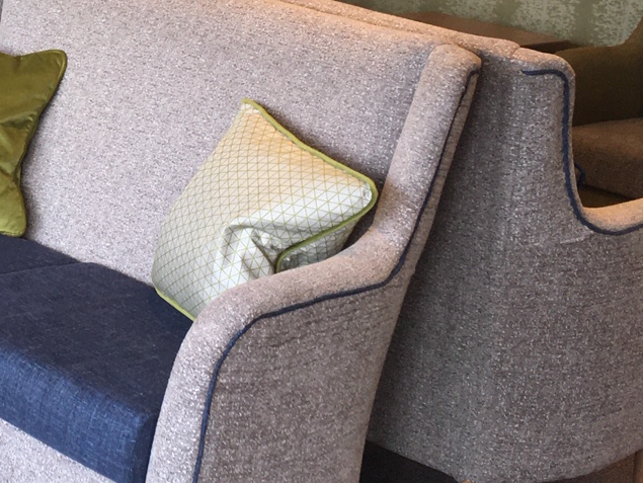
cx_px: -88
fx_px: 1710
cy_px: 30
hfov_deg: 20.2
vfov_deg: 15.8
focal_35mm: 92
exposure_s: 1/33
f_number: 2.2
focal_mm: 4.15
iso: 40
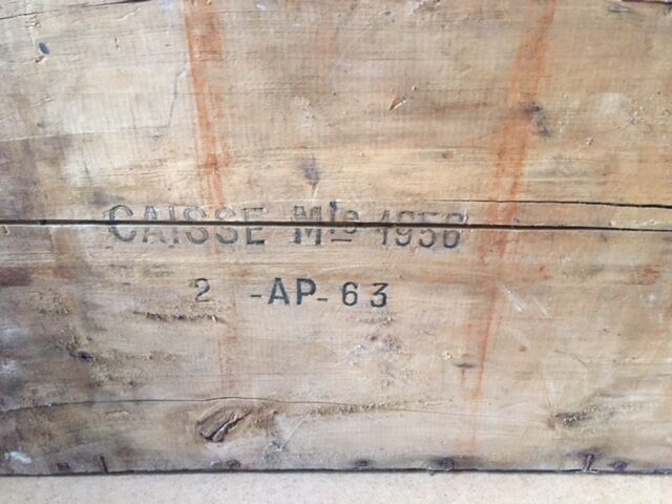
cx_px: 336
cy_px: 252
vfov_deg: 48.2
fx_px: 563
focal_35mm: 29
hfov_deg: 61.7
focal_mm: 4.15
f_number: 2.2
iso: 250
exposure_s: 1/25
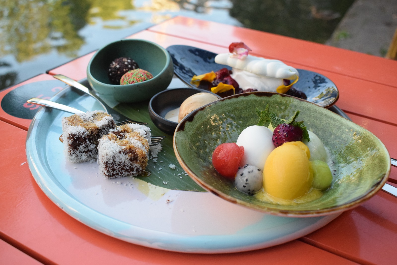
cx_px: 198
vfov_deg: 35.5
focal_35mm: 38
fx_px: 414
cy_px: 132
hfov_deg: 51.3
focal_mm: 25
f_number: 5.6
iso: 3200
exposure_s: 1/800
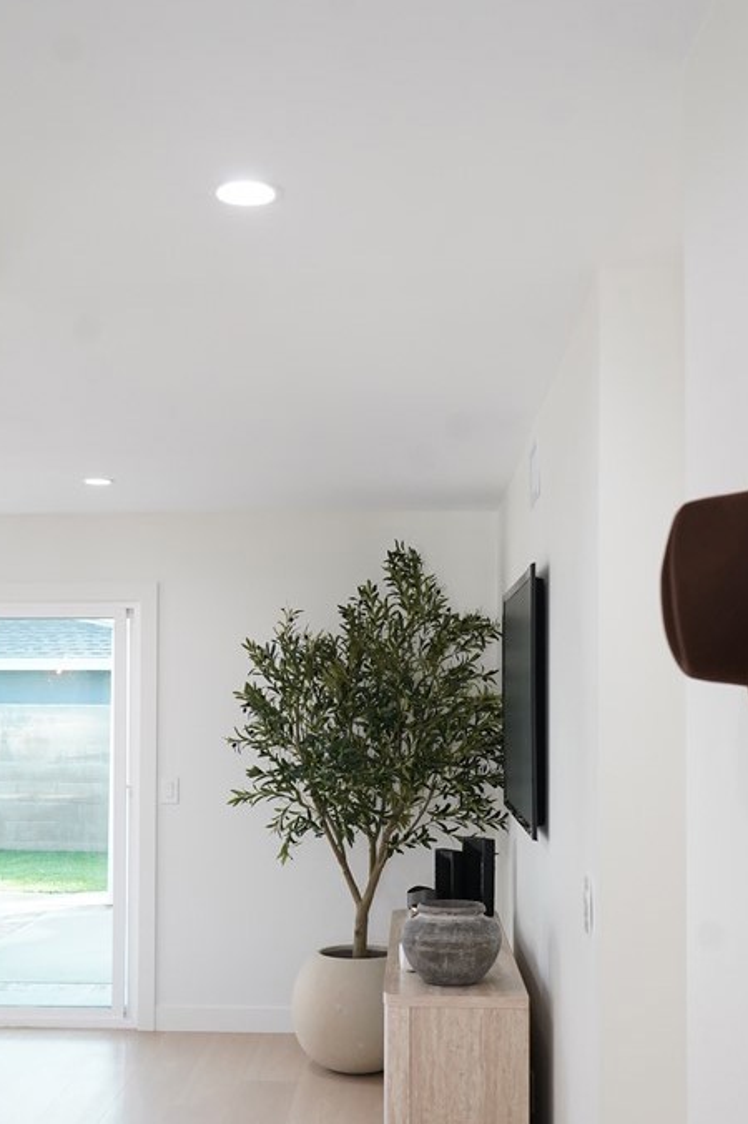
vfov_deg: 43.4
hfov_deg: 29.8
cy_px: 683
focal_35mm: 45
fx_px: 1404
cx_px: 342
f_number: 5.6
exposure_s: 1/200
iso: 3200
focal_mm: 28
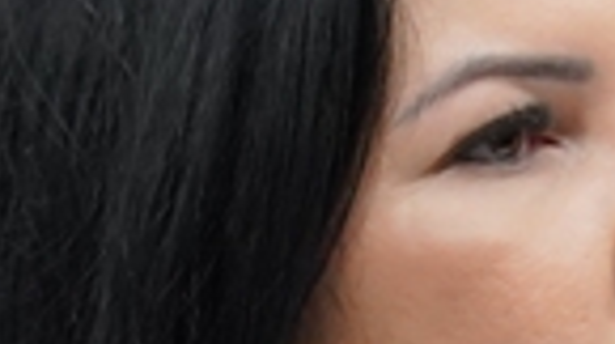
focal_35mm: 840
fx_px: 13676
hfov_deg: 2.6
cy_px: 824
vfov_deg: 1.4
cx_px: 254
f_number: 5
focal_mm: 86
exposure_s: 1/250
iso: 2500
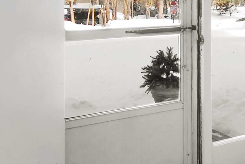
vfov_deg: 24.0
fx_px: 375
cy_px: 17
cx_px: 204
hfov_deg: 34.8
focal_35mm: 55
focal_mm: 10
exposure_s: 1/80
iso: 400
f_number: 5.6
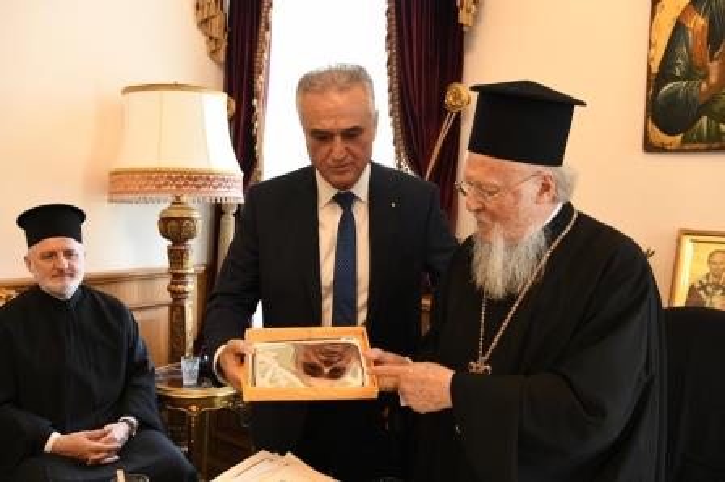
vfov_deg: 37.8
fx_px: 704
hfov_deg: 54.5
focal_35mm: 35
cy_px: 241
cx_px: 362
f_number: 5
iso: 3200
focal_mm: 35
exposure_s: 1/125
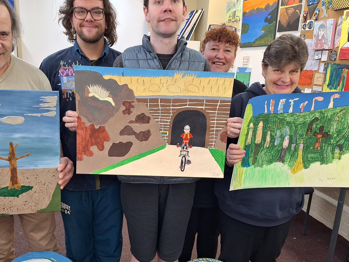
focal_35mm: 34
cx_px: 157
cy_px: 167
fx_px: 343
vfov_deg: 41.4
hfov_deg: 53.9
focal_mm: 5.54
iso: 64
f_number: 1.8
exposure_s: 1/50
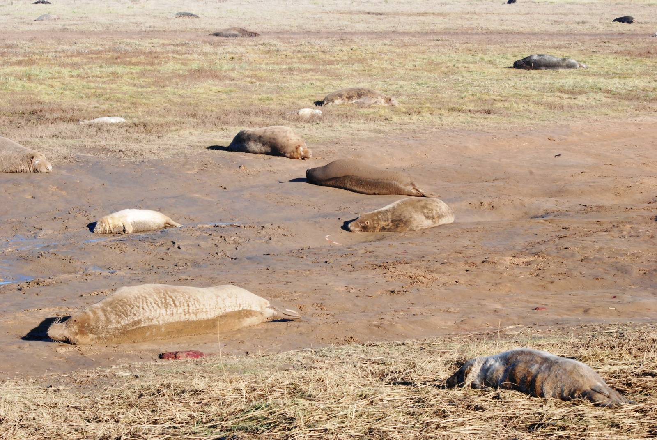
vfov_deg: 13.1
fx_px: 1918
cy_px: 220
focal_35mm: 105
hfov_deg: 19.4
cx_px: 328
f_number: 18
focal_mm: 70
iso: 1000
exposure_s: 1/160
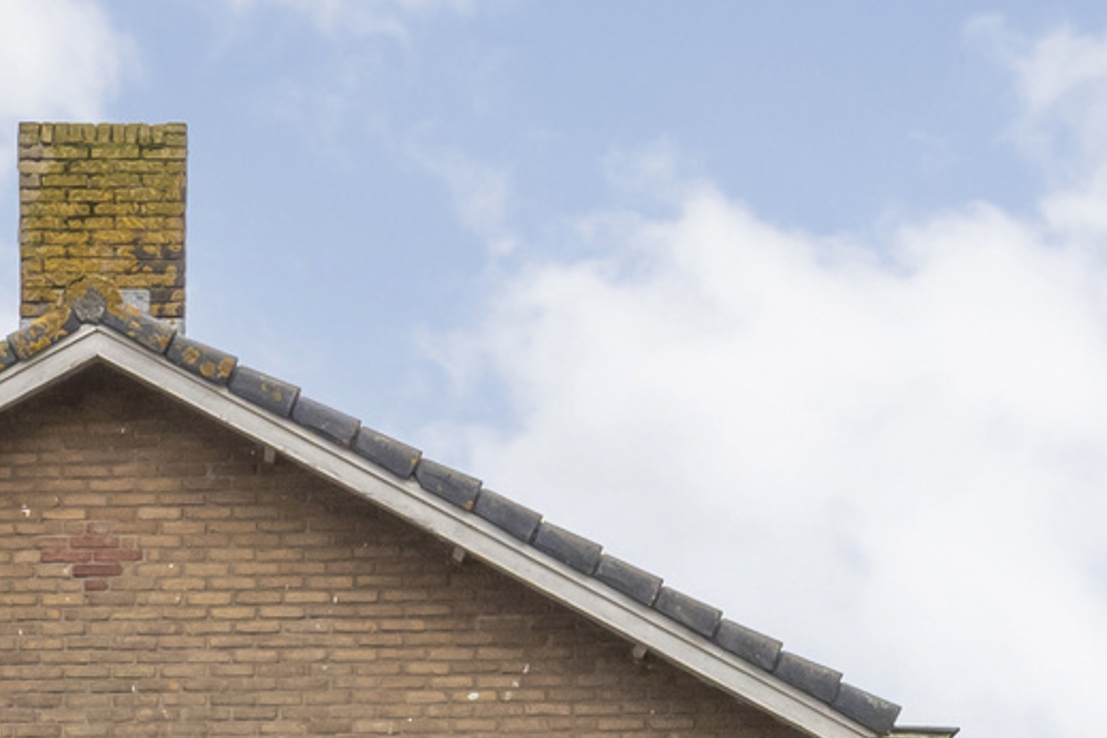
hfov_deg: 19.3
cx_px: 134
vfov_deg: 12.0
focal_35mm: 104
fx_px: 3198
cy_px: 1395
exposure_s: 1/80
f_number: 10
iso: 800
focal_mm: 16.9
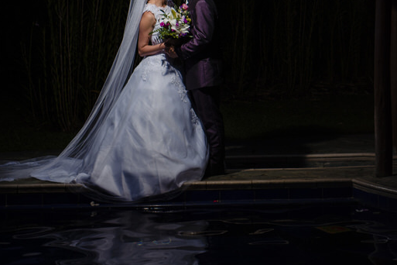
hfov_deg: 16.9
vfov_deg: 11.6
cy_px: 3
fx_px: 1290
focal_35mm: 117
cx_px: 453
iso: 125
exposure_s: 1/160
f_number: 3.5
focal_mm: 50
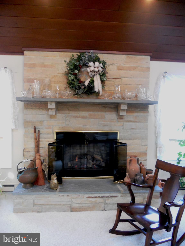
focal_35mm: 27
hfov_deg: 51.4
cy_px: 123
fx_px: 192
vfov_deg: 65.3
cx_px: 92
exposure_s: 1/20
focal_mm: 4.9
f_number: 3.2
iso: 400
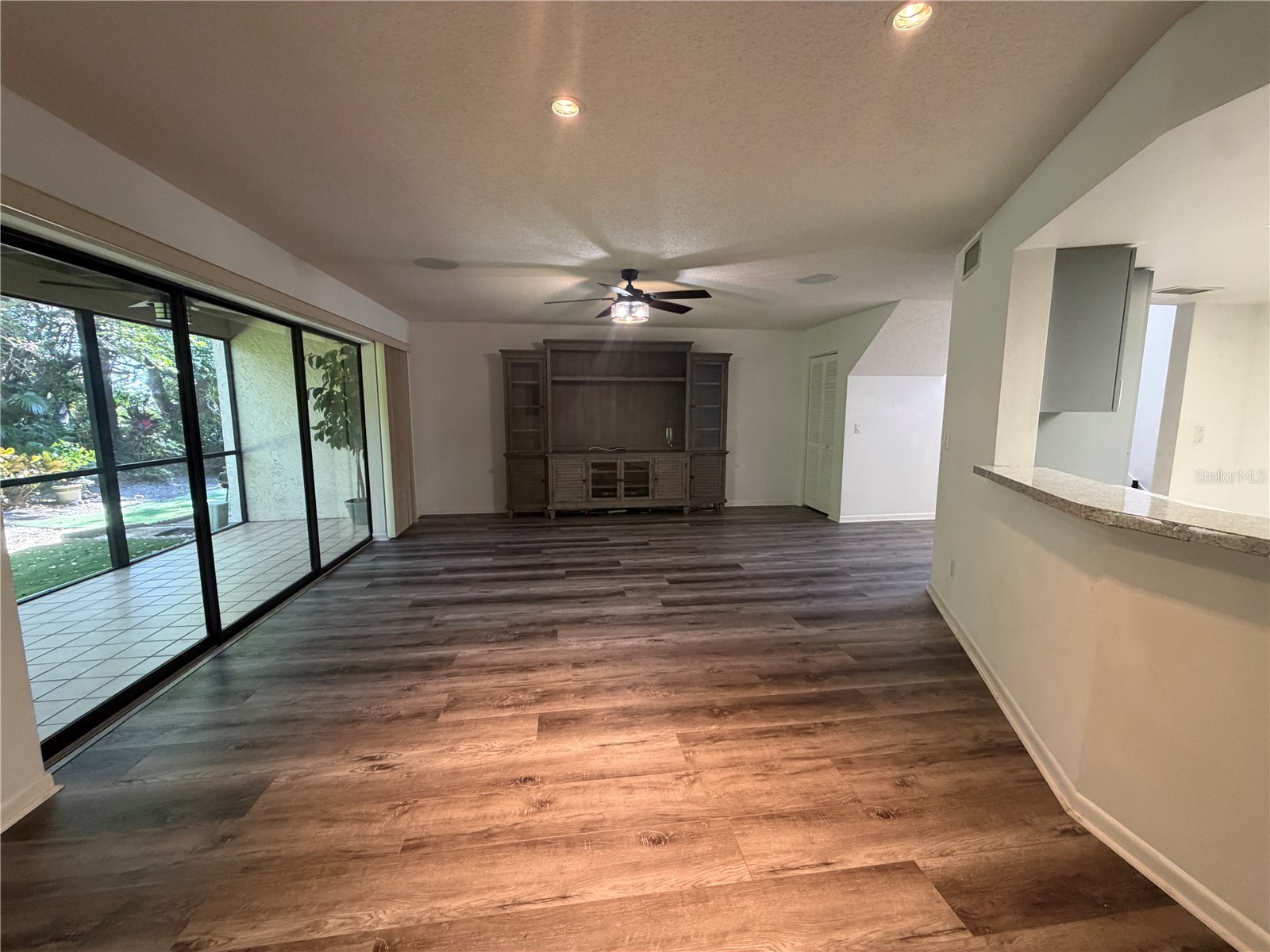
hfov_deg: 102.1
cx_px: 635
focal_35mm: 14
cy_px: 476
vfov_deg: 85.7
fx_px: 514
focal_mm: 2.22
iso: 400
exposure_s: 1/60
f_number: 2.2
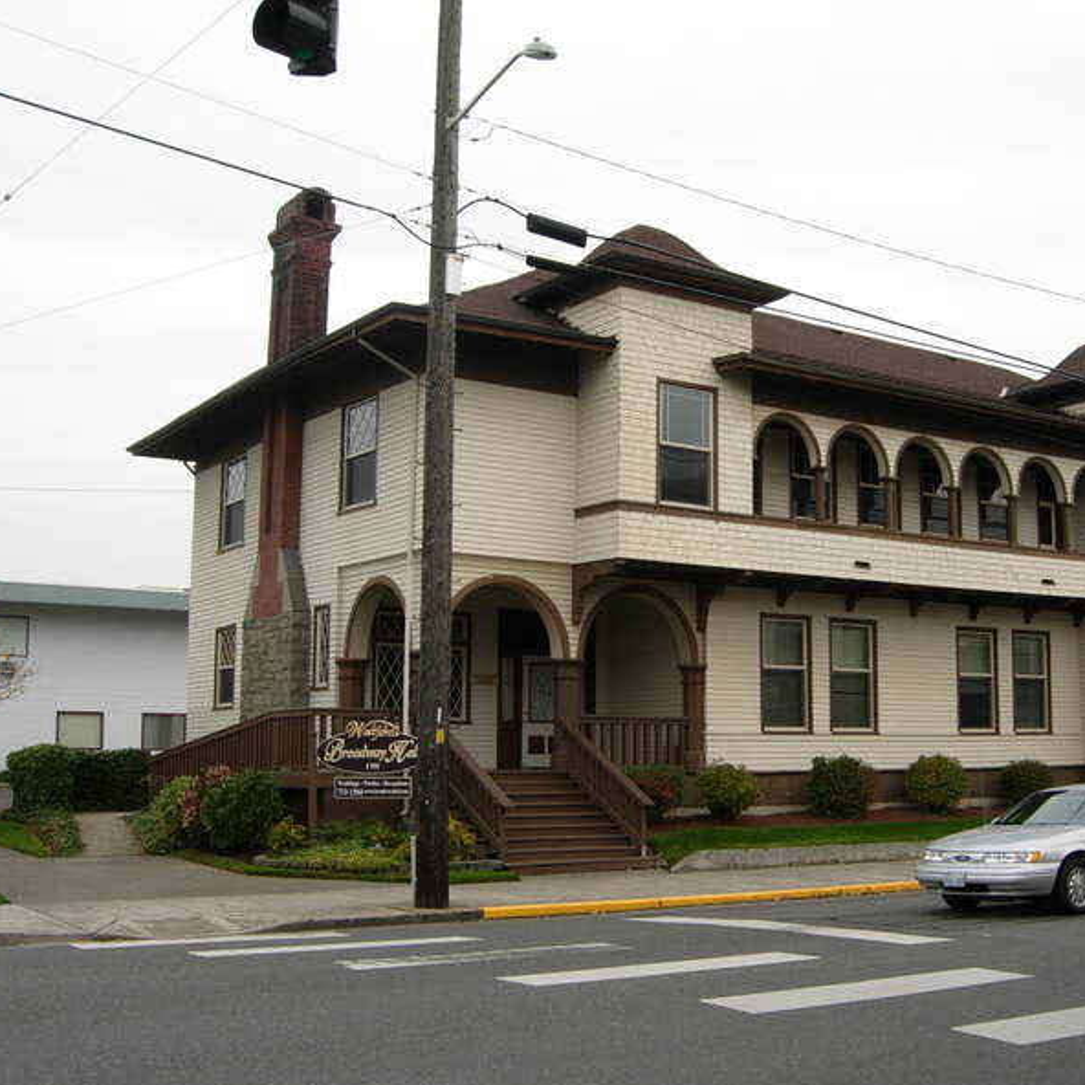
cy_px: 548
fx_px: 1525
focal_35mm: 43
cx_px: 713
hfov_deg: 38.8
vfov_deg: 39.2
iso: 50
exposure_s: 1/140
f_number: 4.8
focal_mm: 7.5
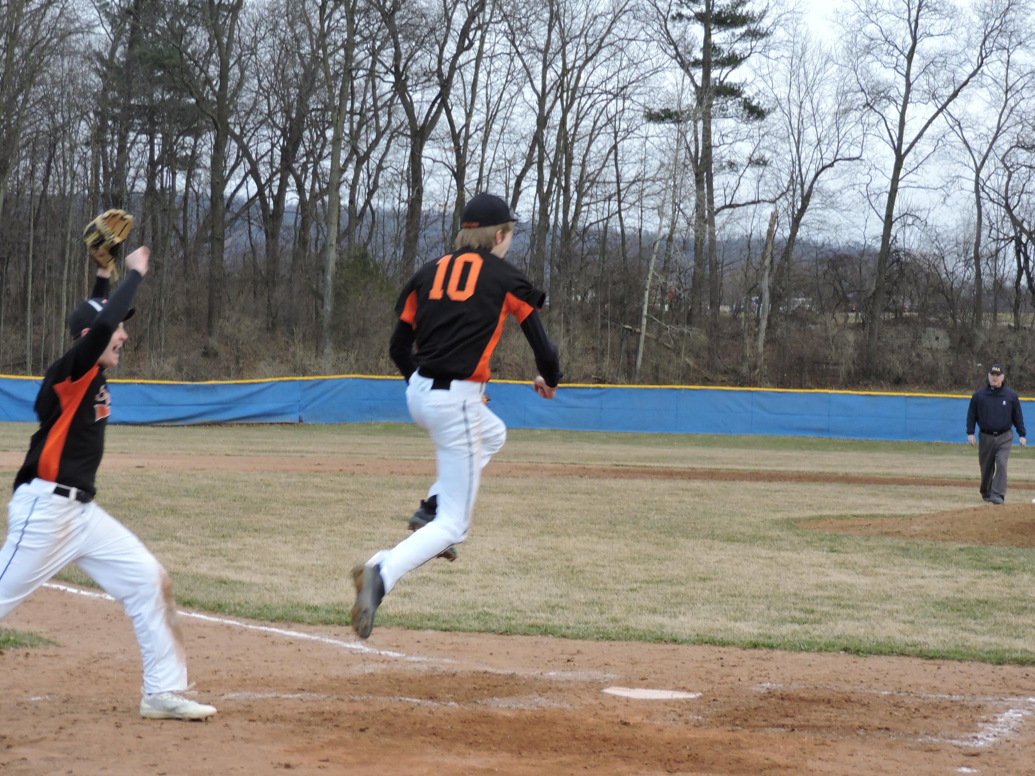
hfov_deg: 19.6
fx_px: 2990
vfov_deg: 14.8
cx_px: 518
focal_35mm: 100
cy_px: 388
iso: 400
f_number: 4.1
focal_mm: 17.8
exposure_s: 1/250
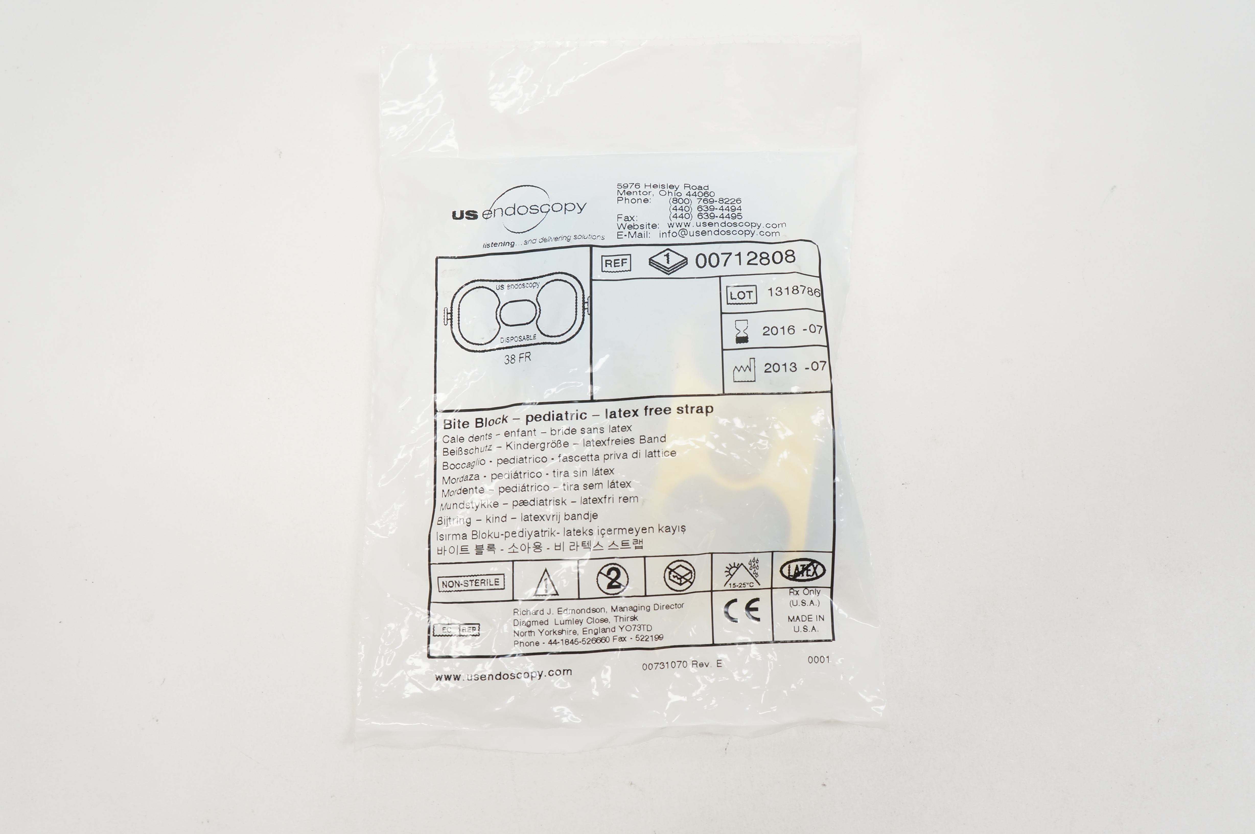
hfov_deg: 62.0
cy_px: 417
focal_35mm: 30
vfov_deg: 43.5
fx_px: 1045
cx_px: 628
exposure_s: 1/50
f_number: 7.1
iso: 400
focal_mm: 20
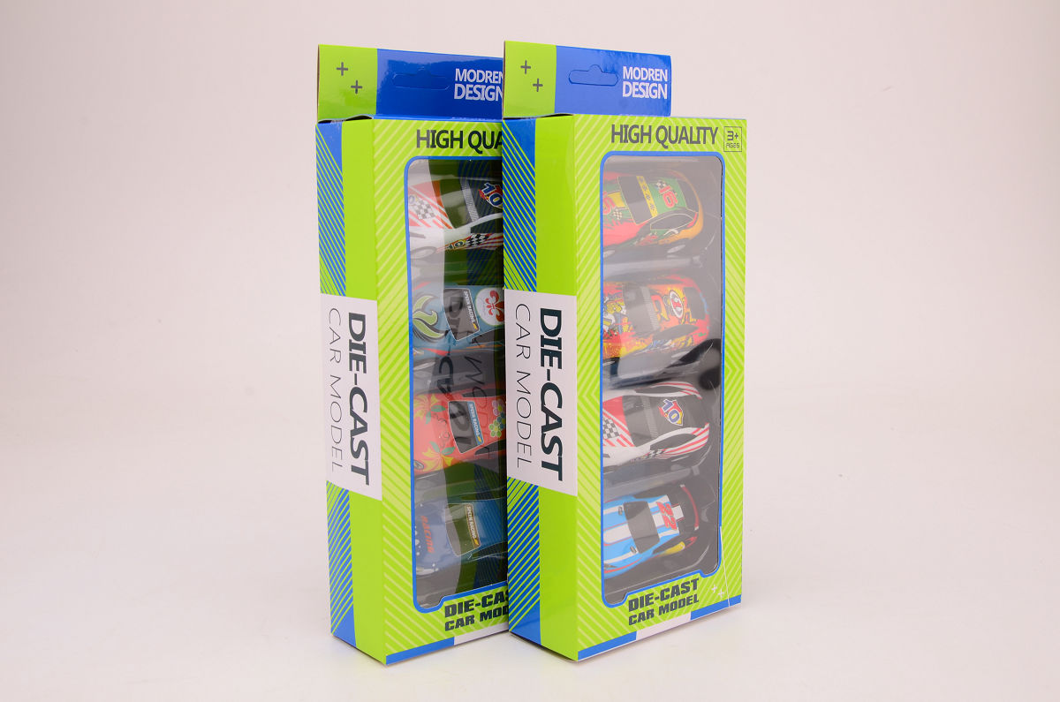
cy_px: 351
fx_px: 1146
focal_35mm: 39
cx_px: 530
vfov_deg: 34.1
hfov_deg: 49.6
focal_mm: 26
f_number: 13
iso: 100
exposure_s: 1/15
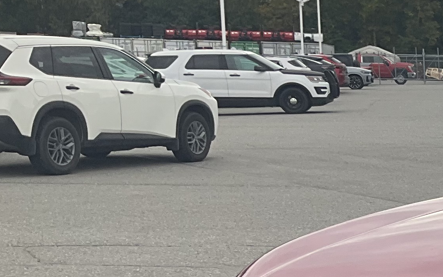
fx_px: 1328
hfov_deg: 16.3
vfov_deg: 11.6
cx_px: 770
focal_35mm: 110
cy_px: 359
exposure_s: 1/281
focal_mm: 3
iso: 25
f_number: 1.8
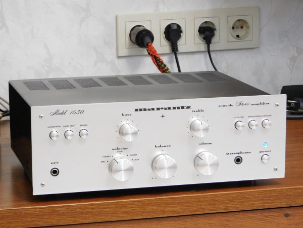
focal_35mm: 115
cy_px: 114
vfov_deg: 12.9
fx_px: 1007
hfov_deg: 17.1
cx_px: 152
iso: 800
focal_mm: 20.3
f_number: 4.8
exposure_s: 1/20
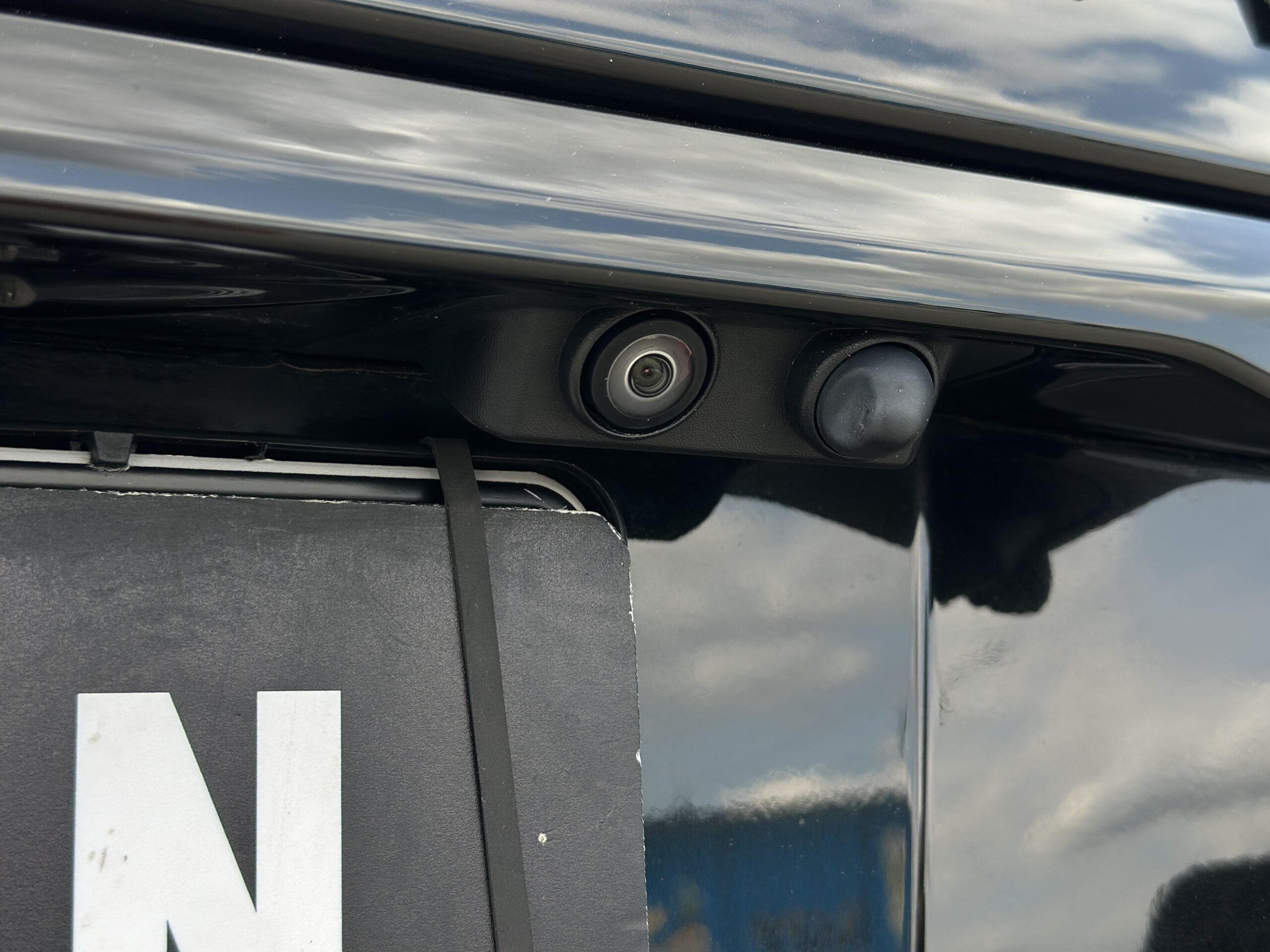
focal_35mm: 48
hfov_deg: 39.7
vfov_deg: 30.3
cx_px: 635
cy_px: 476
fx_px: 1761
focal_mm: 6.86
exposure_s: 1/1085
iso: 80
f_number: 1.78
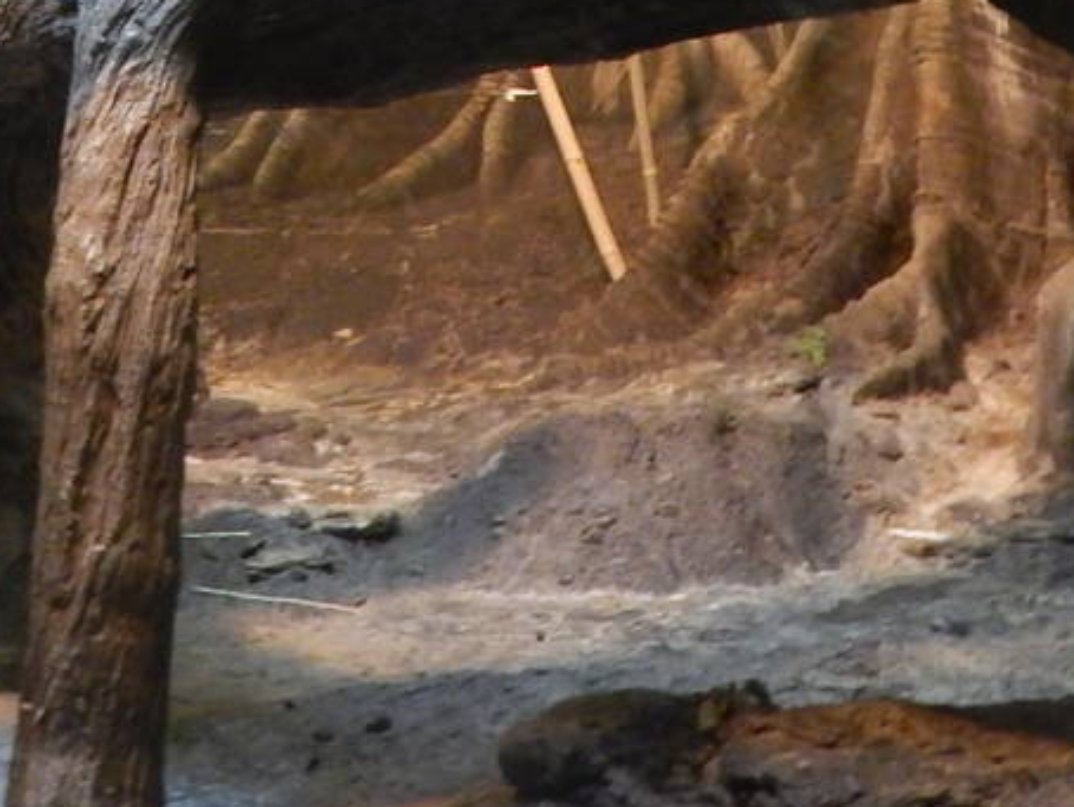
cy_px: -580
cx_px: 348
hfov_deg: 24.0
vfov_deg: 15.9
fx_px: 2514
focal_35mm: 81
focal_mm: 4
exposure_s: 1/10
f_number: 3
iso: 400
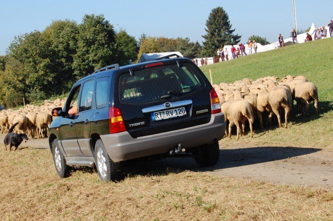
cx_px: 132
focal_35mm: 105
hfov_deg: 19.5
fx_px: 966
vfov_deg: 13.0
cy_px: 105
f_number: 10
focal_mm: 55
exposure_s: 1/400
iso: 400
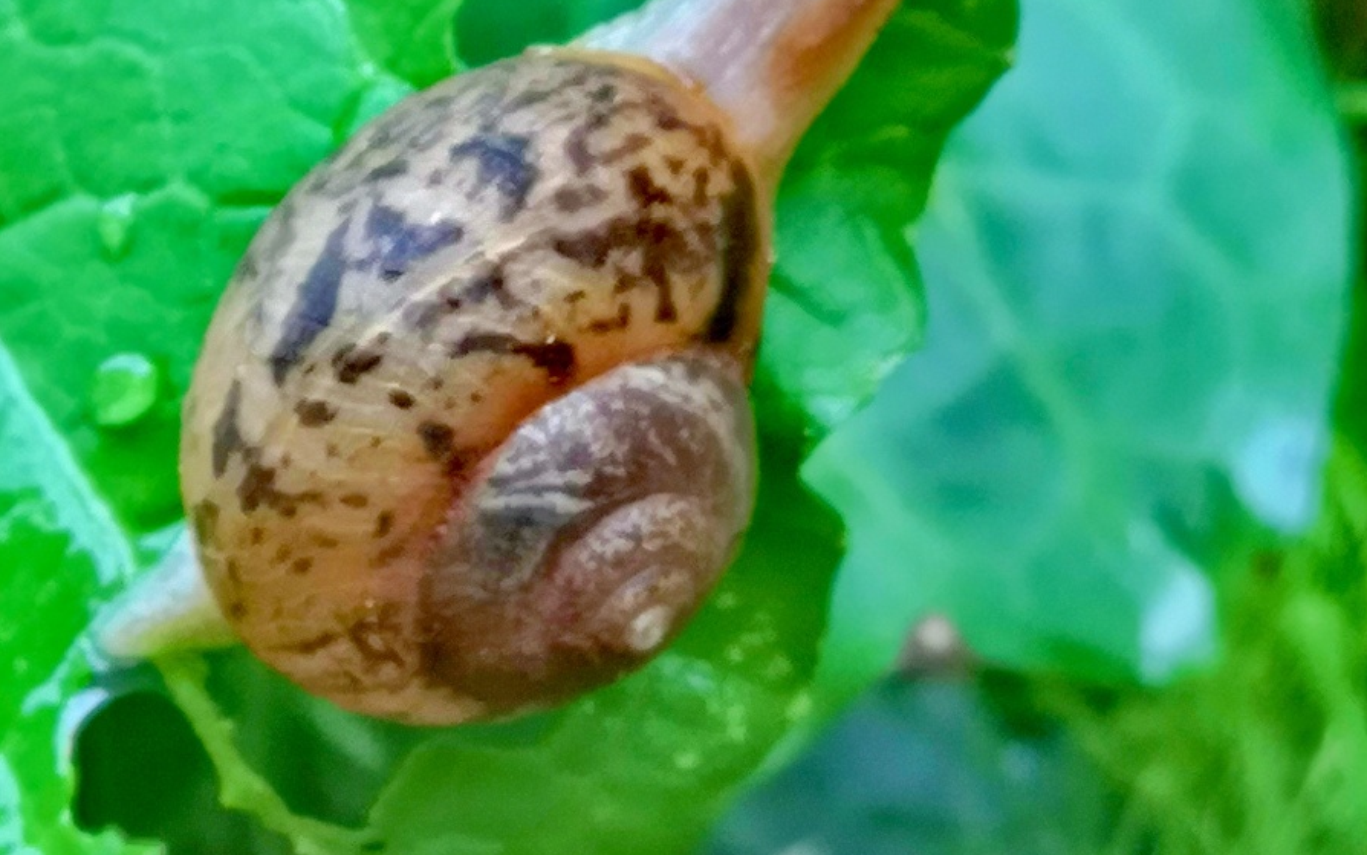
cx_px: 685
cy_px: 226
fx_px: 5887
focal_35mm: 158
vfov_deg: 8.3
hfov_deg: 13.2
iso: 80
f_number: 1.8
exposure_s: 1/50
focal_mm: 3.95
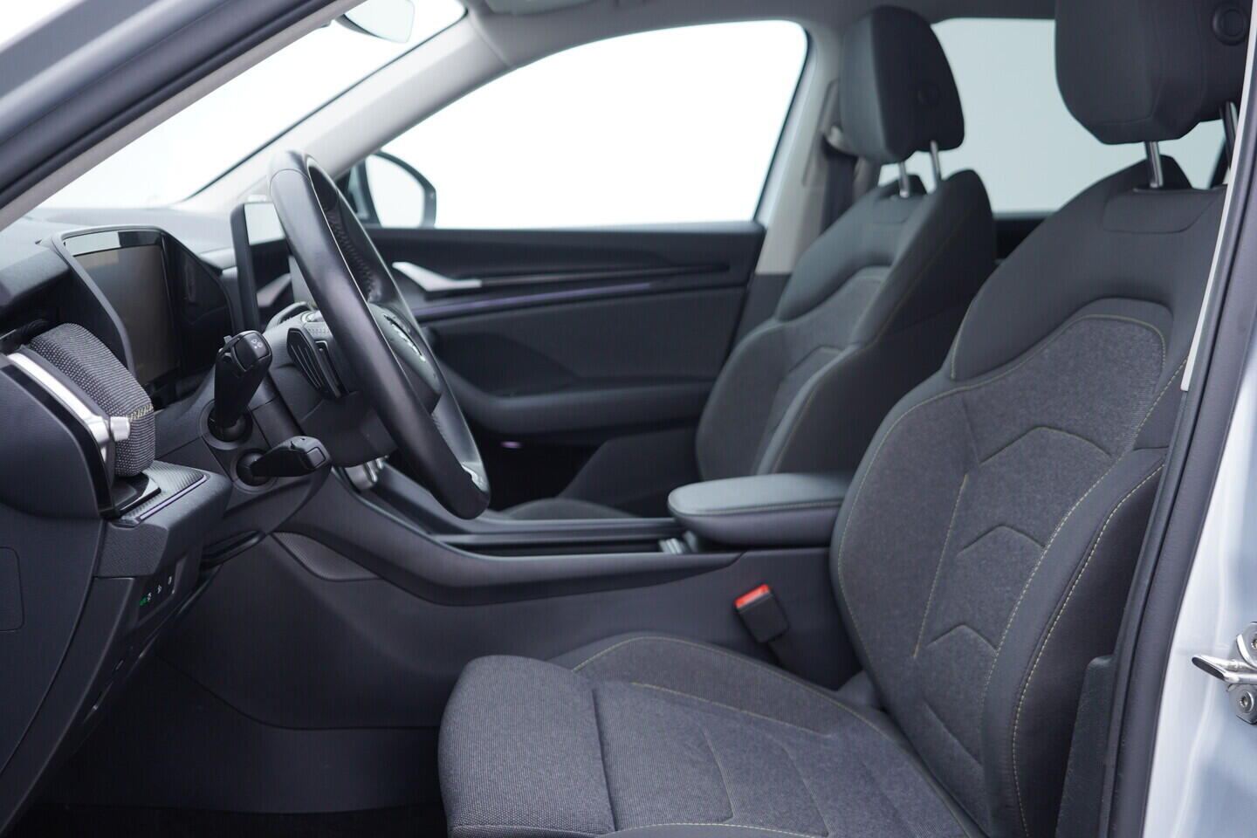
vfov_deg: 36.9
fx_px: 1257
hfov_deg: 53.1
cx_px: 628
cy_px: 419
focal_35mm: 36
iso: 160
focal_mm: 24
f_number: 2.8
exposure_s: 1/40
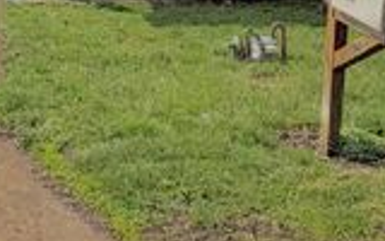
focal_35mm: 62
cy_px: -165
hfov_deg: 30.5
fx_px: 651
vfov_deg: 17.7
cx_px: -7
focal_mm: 2.22
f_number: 2.2
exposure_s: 1/2092
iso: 20
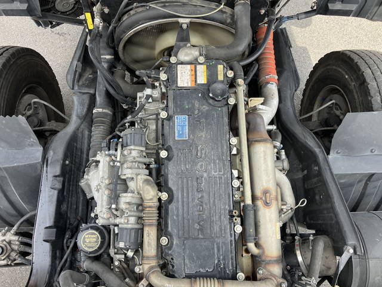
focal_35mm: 28
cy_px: 144
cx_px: 191
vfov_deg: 49.7
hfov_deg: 63.4
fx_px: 309
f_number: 1.8
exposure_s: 1/156
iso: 25
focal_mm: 3.99
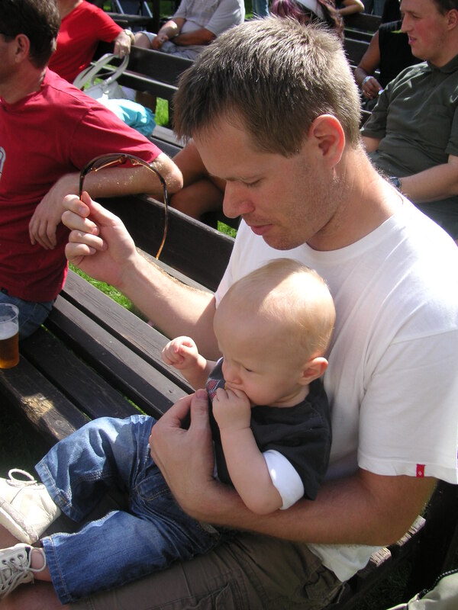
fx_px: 653
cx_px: 229
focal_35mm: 37
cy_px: 305
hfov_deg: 38.7
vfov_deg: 50.1
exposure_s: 1/750
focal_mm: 6.1
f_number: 2.8
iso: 50
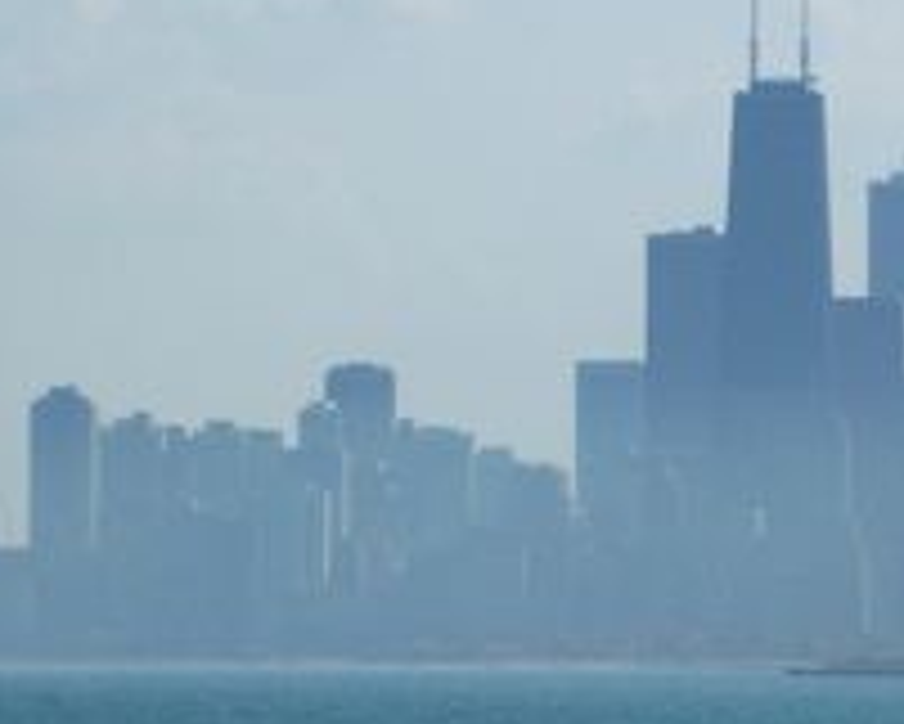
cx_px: 533
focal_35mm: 452
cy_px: 202
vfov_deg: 3.4
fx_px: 12099
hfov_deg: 4.3
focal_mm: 31.3
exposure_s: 1/400
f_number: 8.6
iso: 80
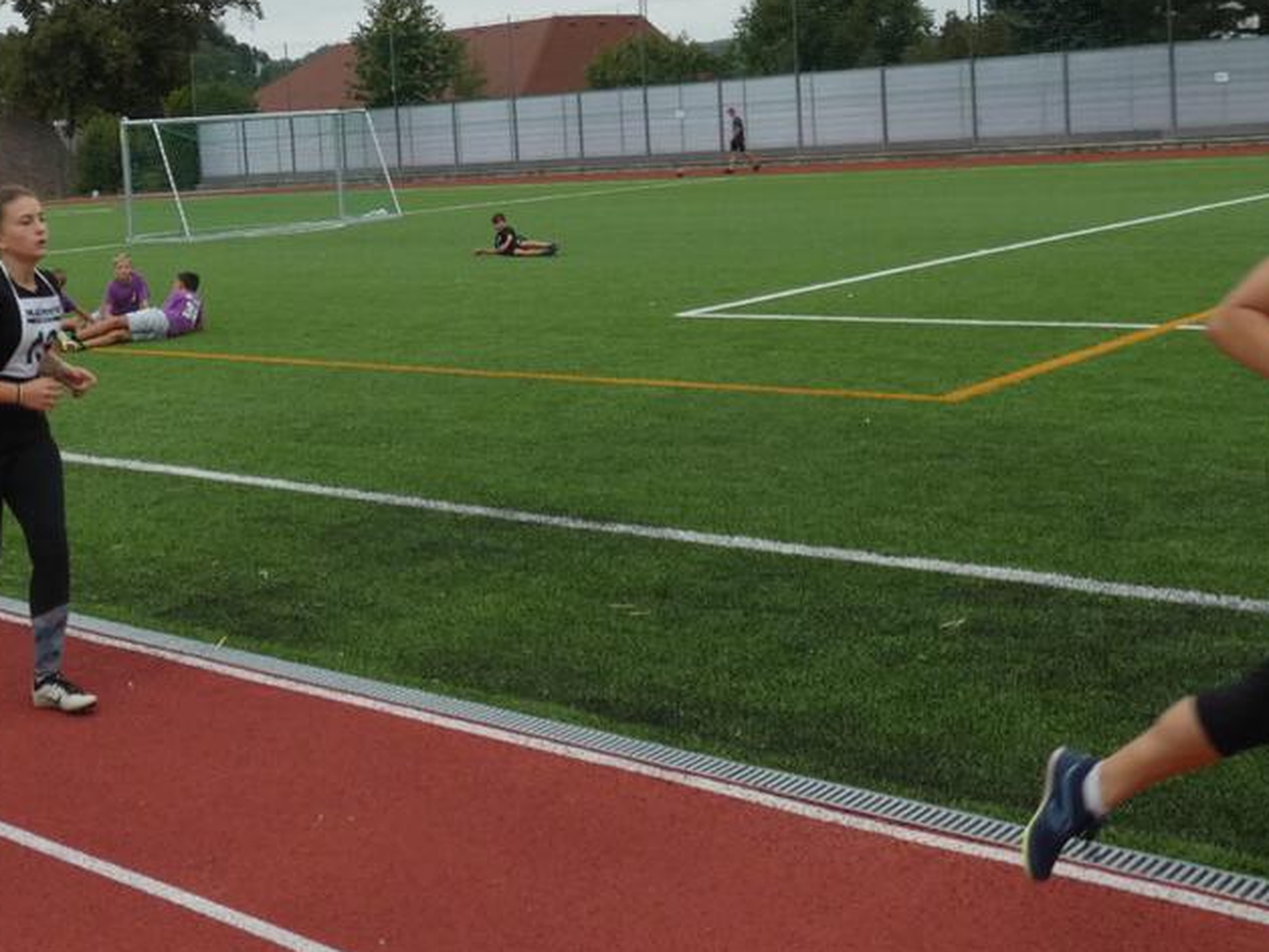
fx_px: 1796
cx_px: 319
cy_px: 293
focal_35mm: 49
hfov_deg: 37.9
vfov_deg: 29.4
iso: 80
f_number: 3
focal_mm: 4.1
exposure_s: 1/250
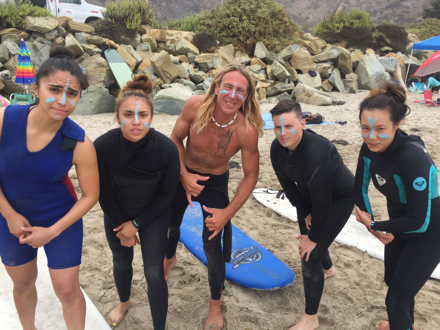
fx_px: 369
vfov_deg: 48.2
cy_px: 165
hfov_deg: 61.7
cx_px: 220
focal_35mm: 29
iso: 32
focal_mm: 4.15
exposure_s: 1/638
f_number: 2.2
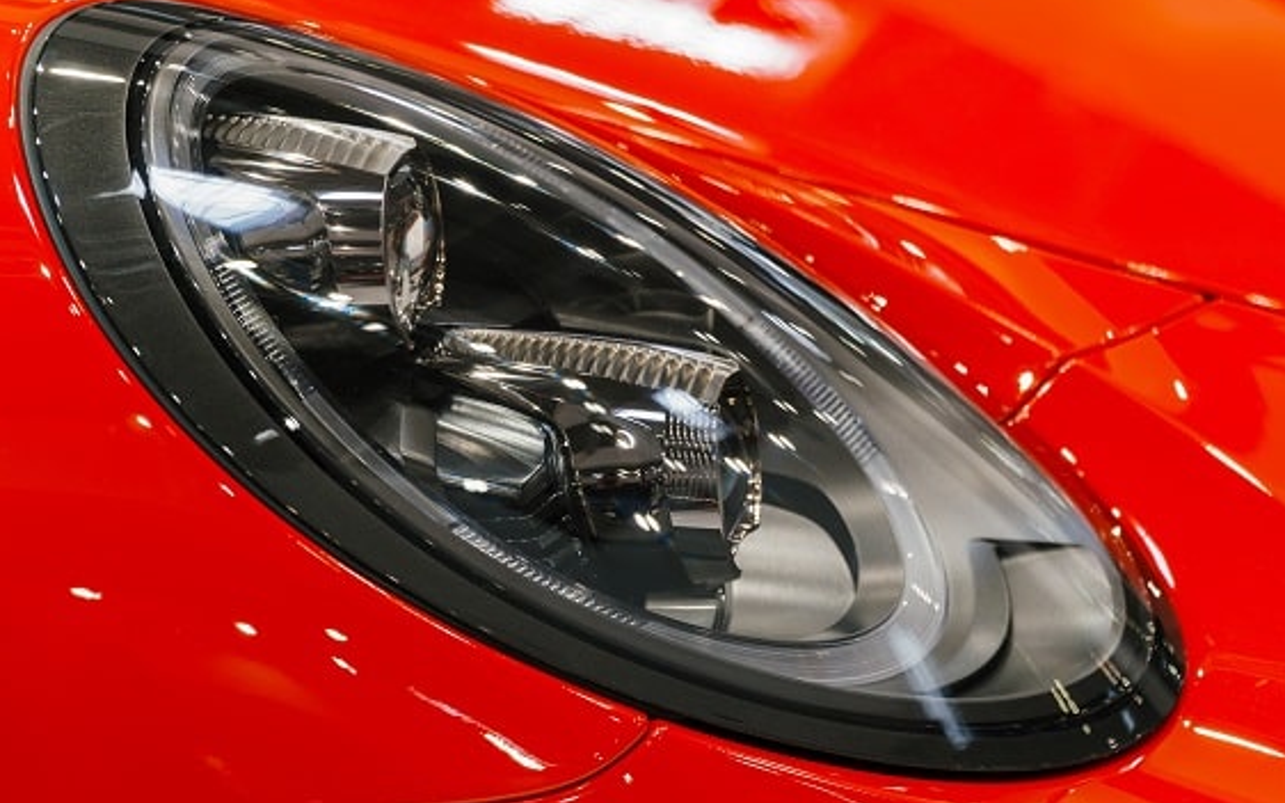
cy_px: 423
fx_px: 4746
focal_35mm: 136
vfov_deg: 9.7
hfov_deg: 15.4
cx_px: 624
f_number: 4
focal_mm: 83
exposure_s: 1/60
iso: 200
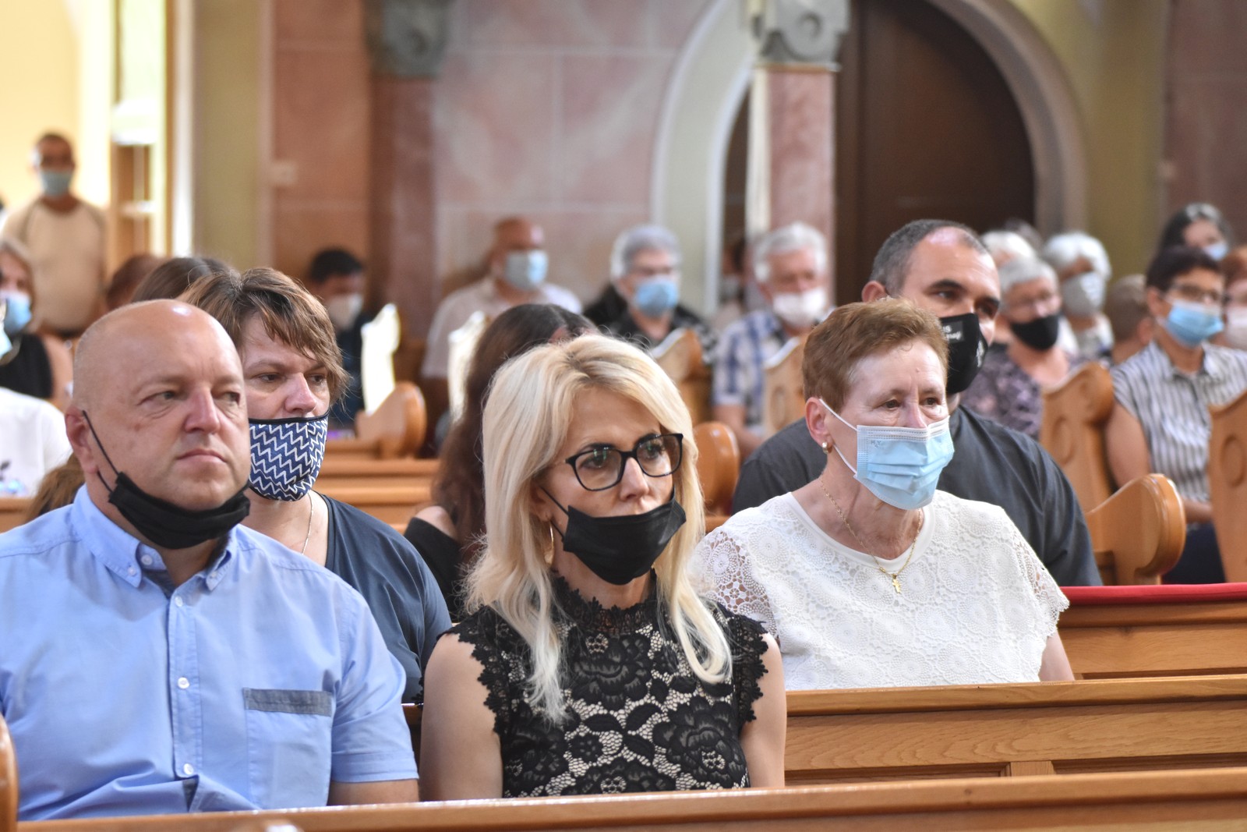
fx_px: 4936
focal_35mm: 142
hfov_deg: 14.4
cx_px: 624
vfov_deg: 9.6
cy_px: 416
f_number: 4.2
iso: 1600
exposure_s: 1/125
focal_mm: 95
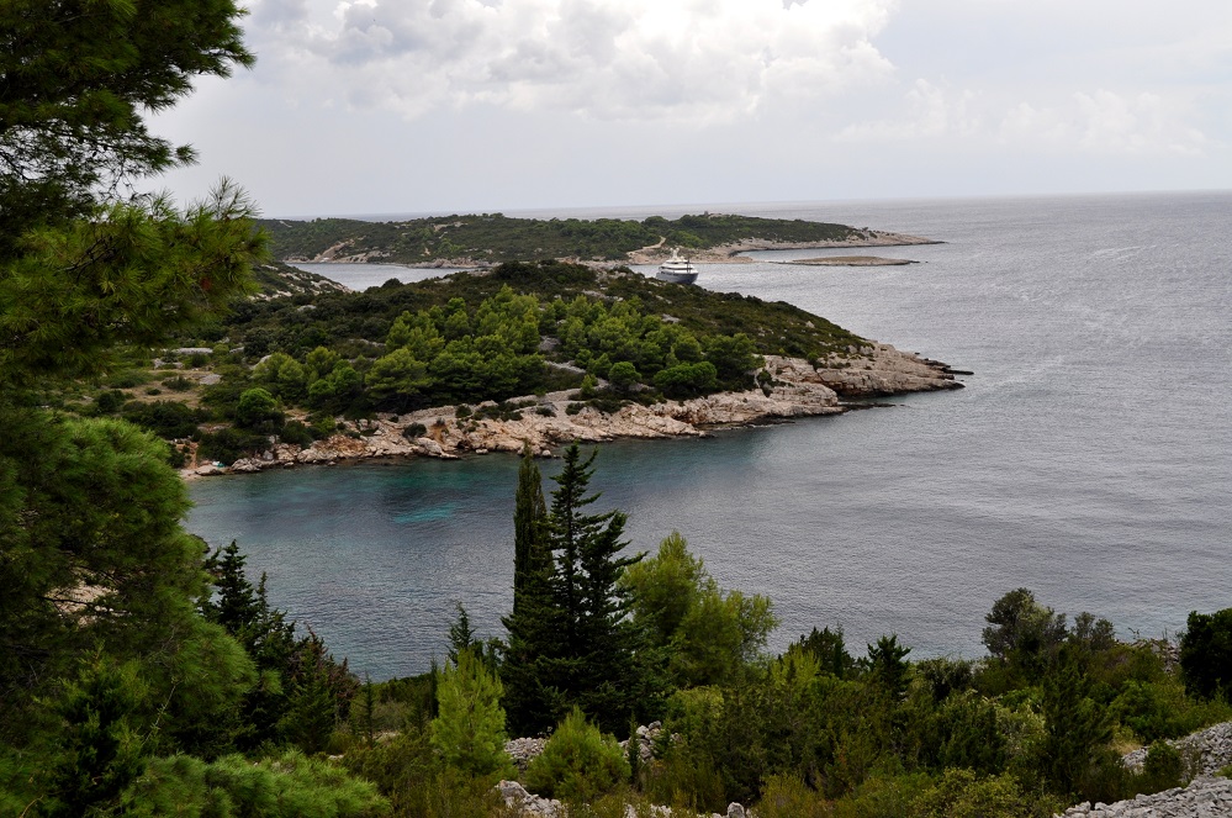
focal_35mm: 42
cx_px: 616
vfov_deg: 31.8
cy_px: 409
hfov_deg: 46.5
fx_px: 1435
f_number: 9
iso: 500
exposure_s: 1/320
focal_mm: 28
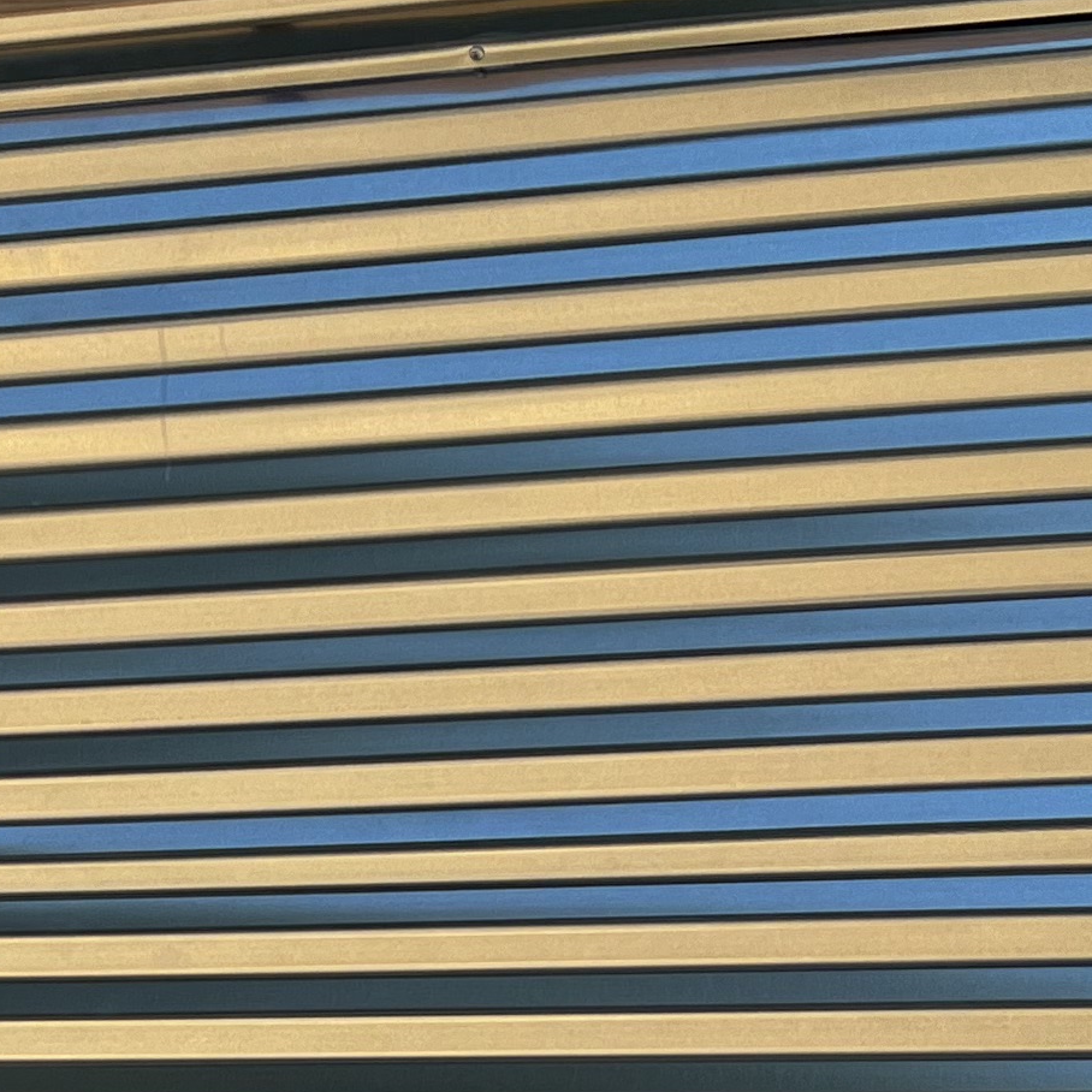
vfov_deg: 16.6
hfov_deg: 16.5
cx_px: -109
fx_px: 3640
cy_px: 1176
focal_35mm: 102
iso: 50
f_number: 1.5
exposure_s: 1/2695
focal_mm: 5.7
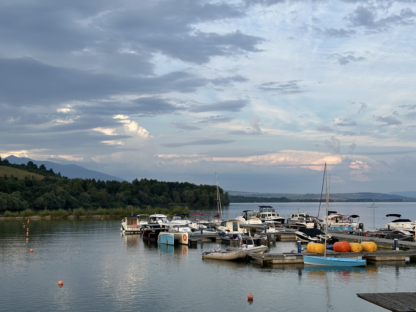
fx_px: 577
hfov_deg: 39.7
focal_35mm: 48
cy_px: 156
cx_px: 208
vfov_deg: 30.3
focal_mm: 6.86
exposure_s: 1/1133
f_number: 1.78
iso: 64
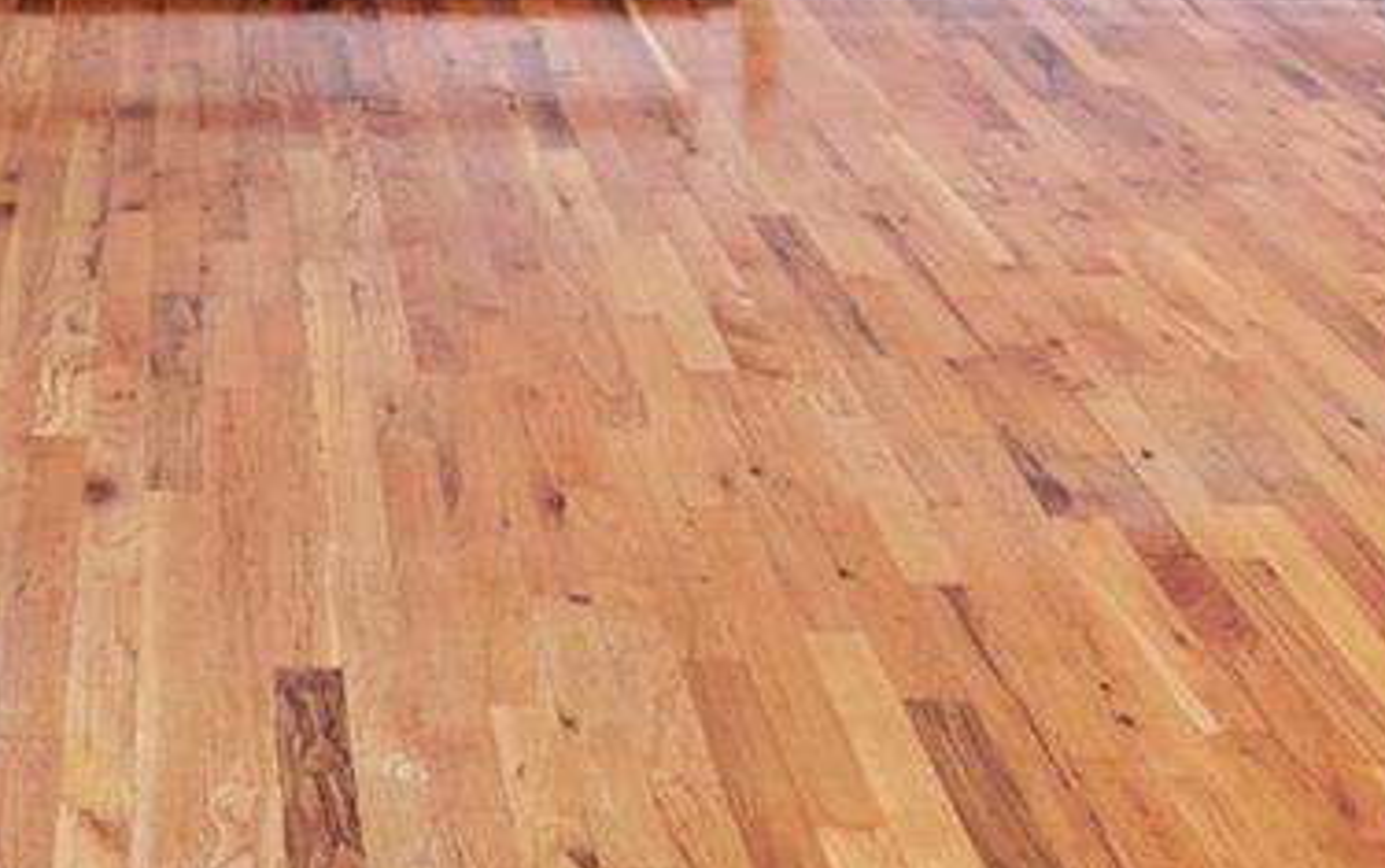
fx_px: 3362
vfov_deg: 13.6
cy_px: -552
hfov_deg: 23.0
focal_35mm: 89
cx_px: 318
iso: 800
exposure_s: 1/10
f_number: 5.6
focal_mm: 16
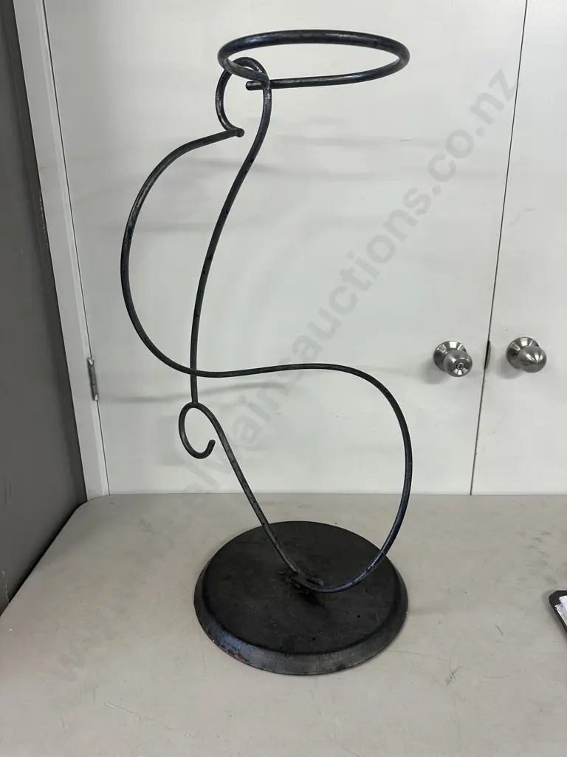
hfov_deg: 56.8
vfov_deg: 71.6
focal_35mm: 24
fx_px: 524
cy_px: 378
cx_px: 284
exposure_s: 1/100
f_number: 1.78
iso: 125
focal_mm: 6.86
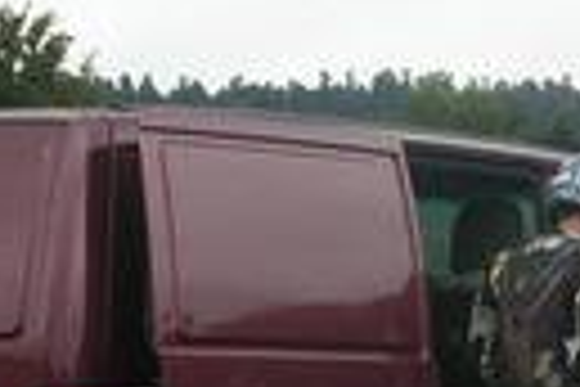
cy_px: 450
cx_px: 481
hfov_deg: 11.3
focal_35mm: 181
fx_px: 2916
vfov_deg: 7.5
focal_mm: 5.8
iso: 50
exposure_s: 1/450
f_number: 2.8
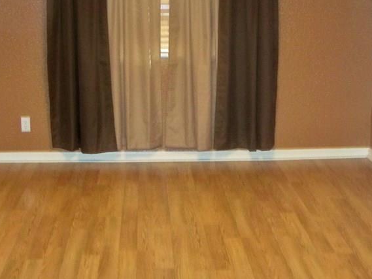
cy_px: 81
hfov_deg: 30.7
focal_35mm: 63
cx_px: 168
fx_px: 677
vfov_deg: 23.1
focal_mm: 6.2
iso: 400
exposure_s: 1/30
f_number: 3.5
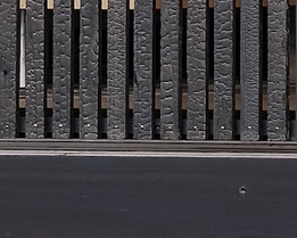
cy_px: -779
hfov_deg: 1.9
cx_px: 1112
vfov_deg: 1.5
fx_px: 8846
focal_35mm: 1006
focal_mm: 128.3
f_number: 16
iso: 100
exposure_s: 1/6
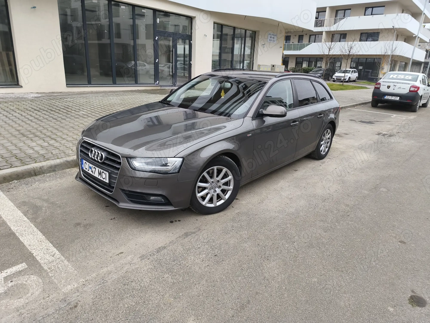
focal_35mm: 23
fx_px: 286
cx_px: 215
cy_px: 162
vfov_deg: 58.9
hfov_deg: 73.9
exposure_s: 1/99.9
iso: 64
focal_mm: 6.14
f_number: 1.65
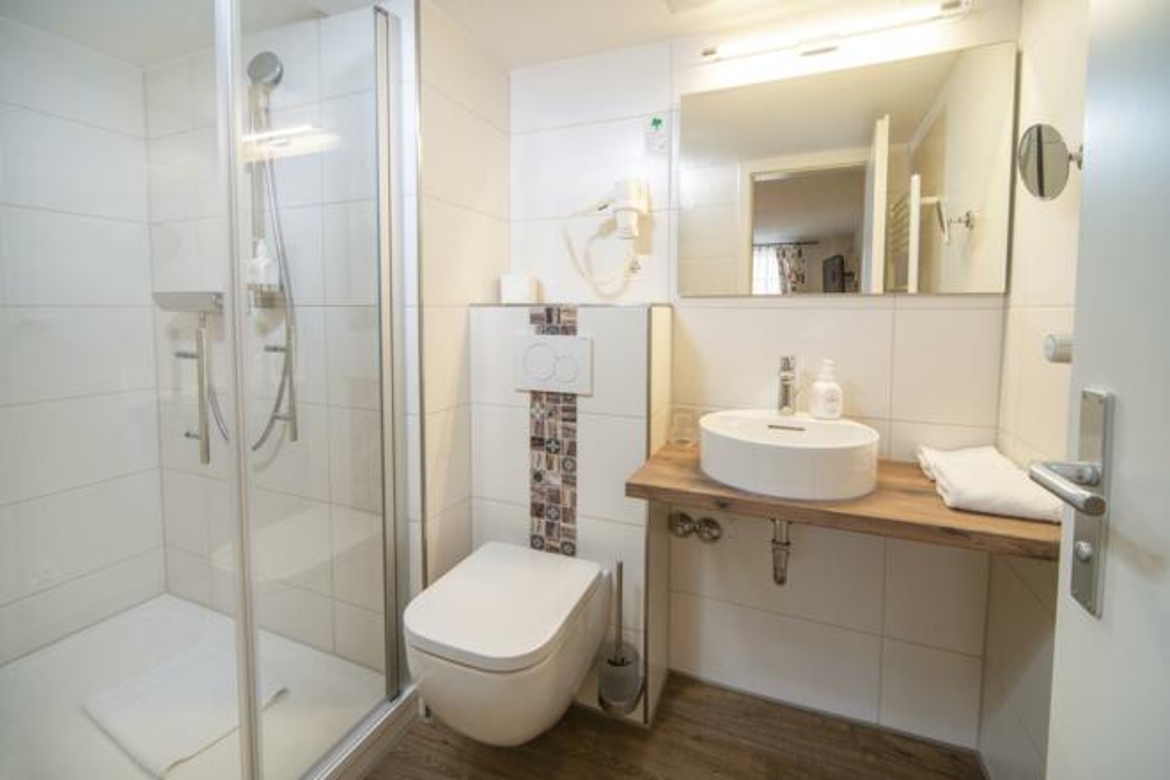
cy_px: 390
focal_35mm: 15
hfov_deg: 100.4
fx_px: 487
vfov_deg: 77.3
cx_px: 585
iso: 200
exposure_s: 1/5
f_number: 11
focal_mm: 15
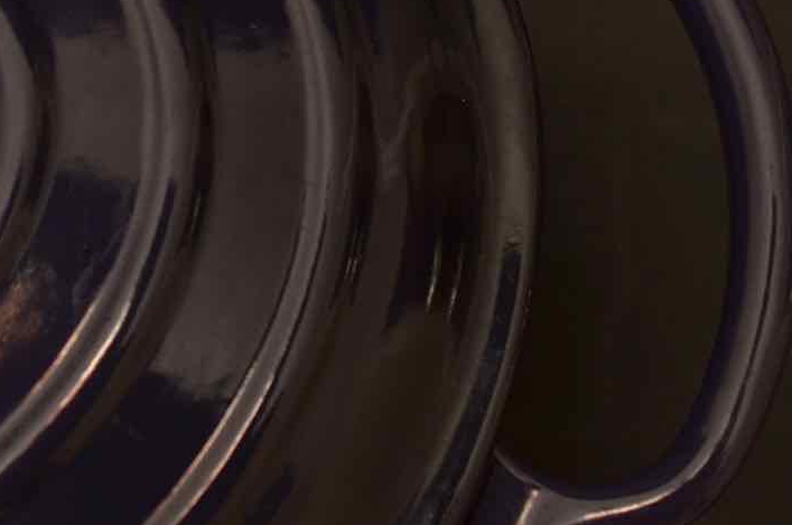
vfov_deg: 17.8
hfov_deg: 26.3
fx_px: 1669
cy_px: 171
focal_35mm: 76
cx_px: 192
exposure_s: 1/160
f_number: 5.6
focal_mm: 28
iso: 800
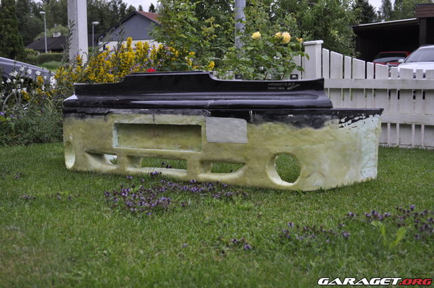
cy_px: 144
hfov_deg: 38.9
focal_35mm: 51
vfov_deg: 26.4
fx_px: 614
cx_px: 217
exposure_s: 1/125
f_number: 5
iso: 640
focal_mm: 34
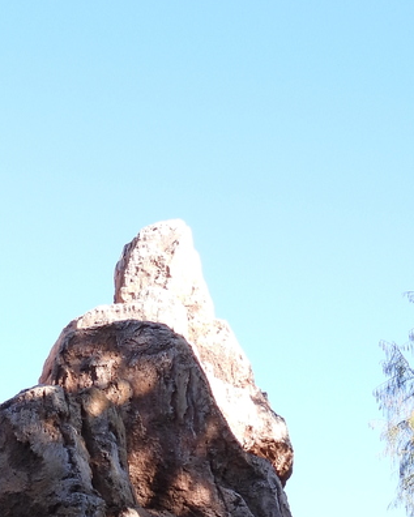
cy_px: 683
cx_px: -85
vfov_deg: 17.3
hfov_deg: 14.3
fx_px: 1592
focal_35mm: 104
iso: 100
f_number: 3.2
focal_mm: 5.9
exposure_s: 1/320
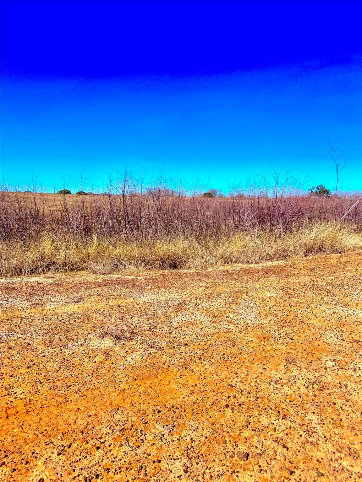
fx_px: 335
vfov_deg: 71.6
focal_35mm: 24
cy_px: 241
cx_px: 181
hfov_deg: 56.8
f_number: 1.78
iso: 80
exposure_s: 1/7937
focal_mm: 6.76
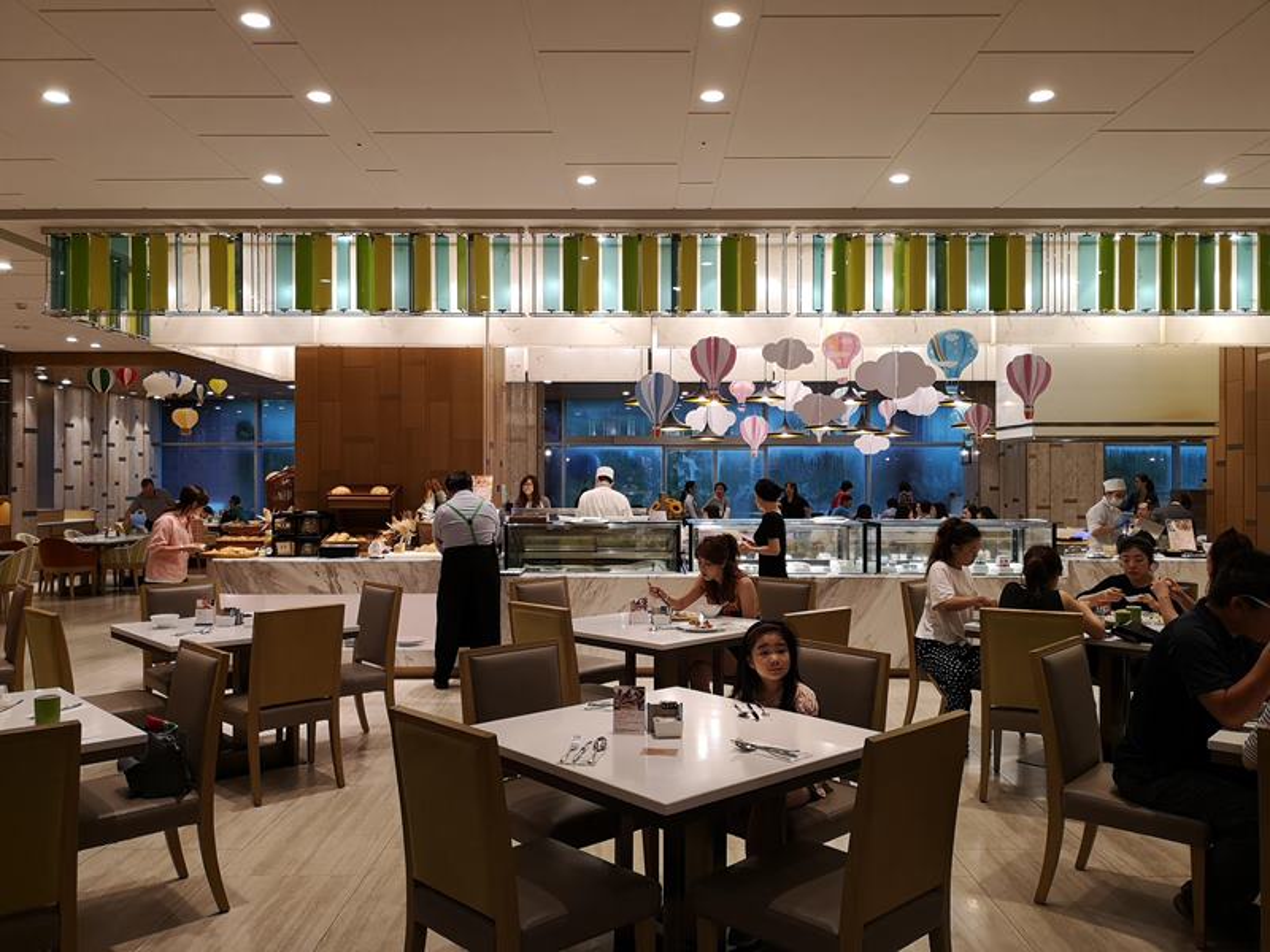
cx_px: 635
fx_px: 991
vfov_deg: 51.4
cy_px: 476
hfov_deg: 65.3
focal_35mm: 27
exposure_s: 1/60
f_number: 1.8
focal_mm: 3.95
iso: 80
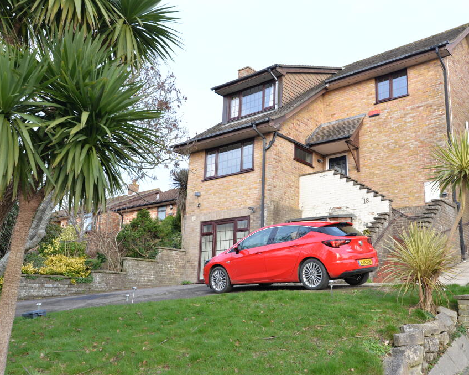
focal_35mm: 34
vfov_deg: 43.3
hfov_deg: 52.6
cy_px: 188
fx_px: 472
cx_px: 277
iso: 500
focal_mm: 30
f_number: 5.6
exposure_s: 1/125
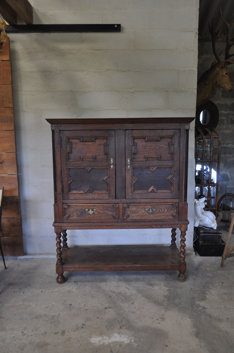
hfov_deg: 43.5
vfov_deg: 62.0
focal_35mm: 30
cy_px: 176
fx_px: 293
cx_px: 117
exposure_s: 1/60
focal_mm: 20
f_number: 4
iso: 400
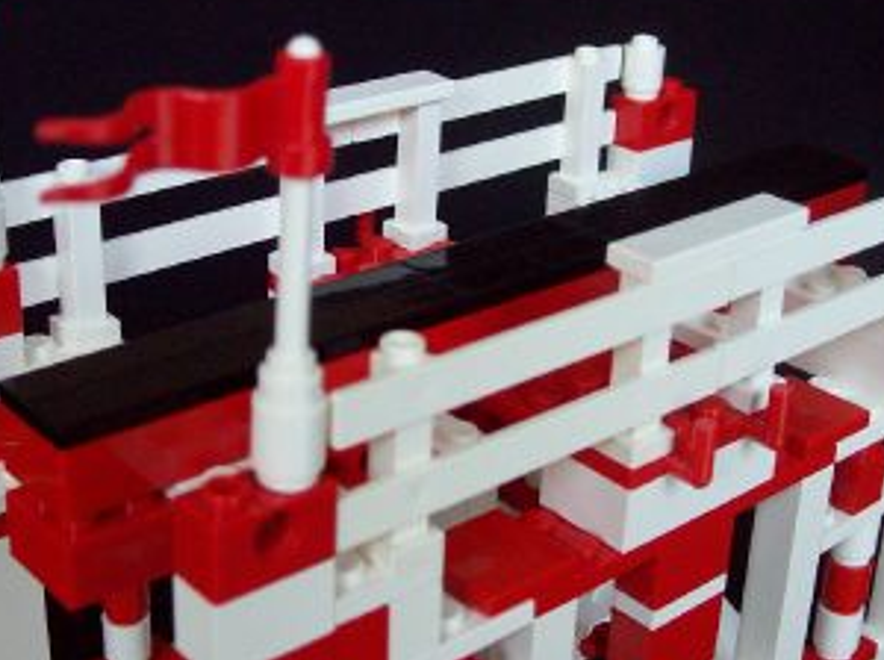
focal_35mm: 60
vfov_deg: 24.3
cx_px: 383
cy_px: 255
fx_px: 1530
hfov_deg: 32.2
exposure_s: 1/41.5
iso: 160
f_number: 3
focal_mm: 7.6
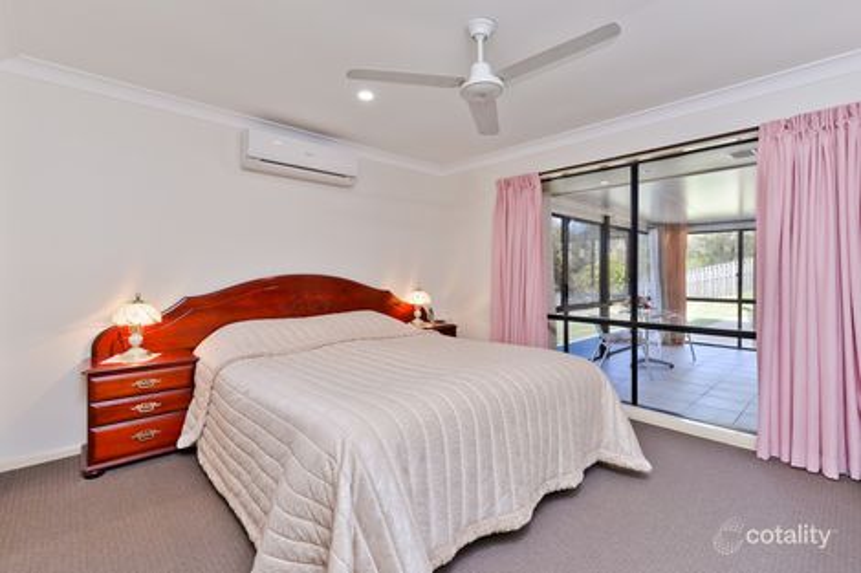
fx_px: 335
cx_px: 430
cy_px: 286
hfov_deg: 104.3
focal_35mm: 14
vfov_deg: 81.2
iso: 320
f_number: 10
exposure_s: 1/80
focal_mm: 14
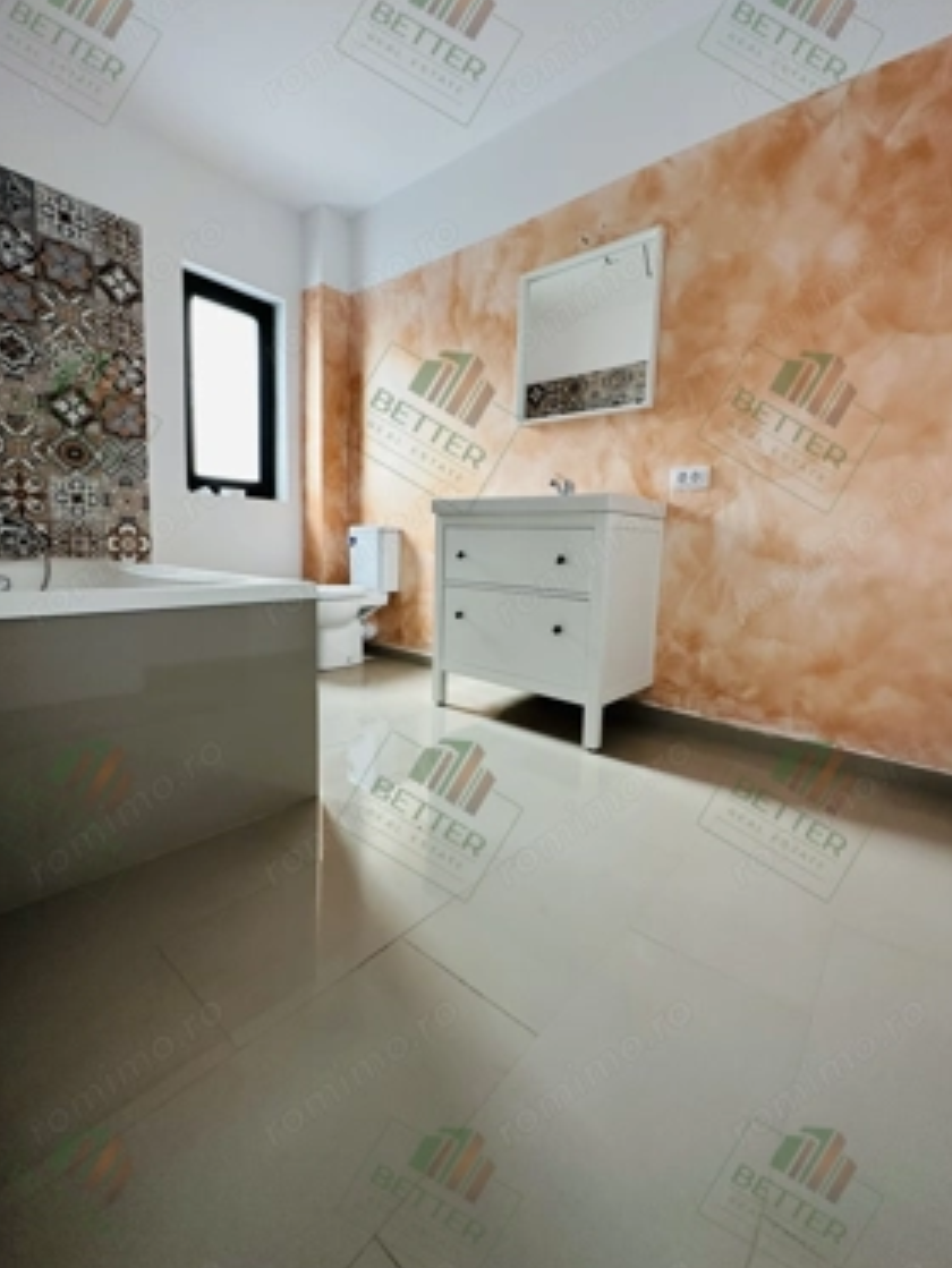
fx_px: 550
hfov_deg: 81.8
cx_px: 483
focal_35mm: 15
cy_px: 605
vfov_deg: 98.1
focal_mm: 2.22
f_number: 2.2
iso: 125
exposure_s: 1/99
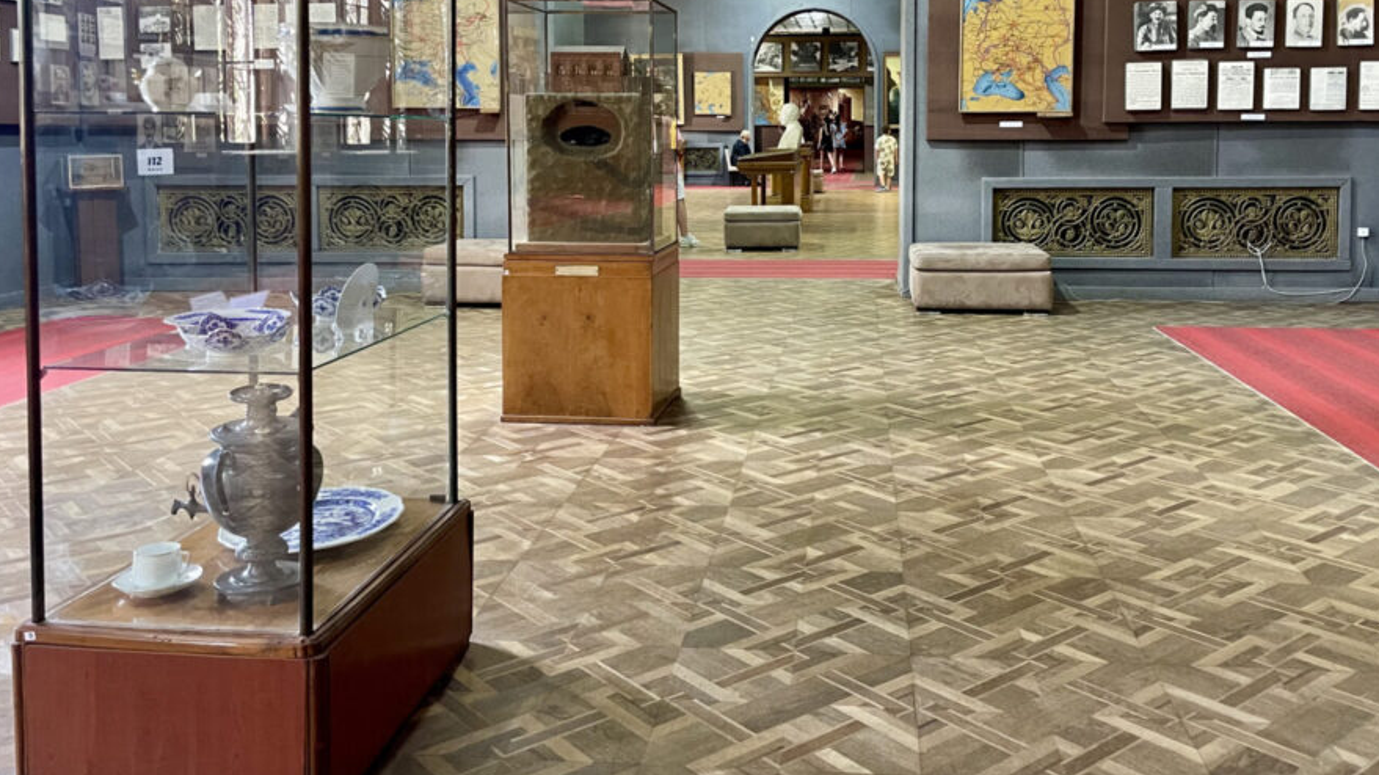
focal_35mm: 33
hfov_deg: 59.4
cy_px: 265
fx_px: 1206
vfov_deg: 35.3
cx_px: 747
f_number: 1.6
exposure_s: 1/50
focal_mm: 4.2
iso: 250
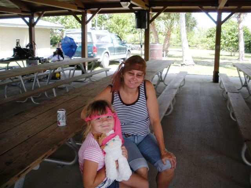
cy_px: 94
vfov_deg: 39.7
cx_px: 126
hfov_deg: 51.4
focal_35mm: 36
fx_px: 261
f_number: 3.5
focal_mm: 6.3
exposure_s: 1/77
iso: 64
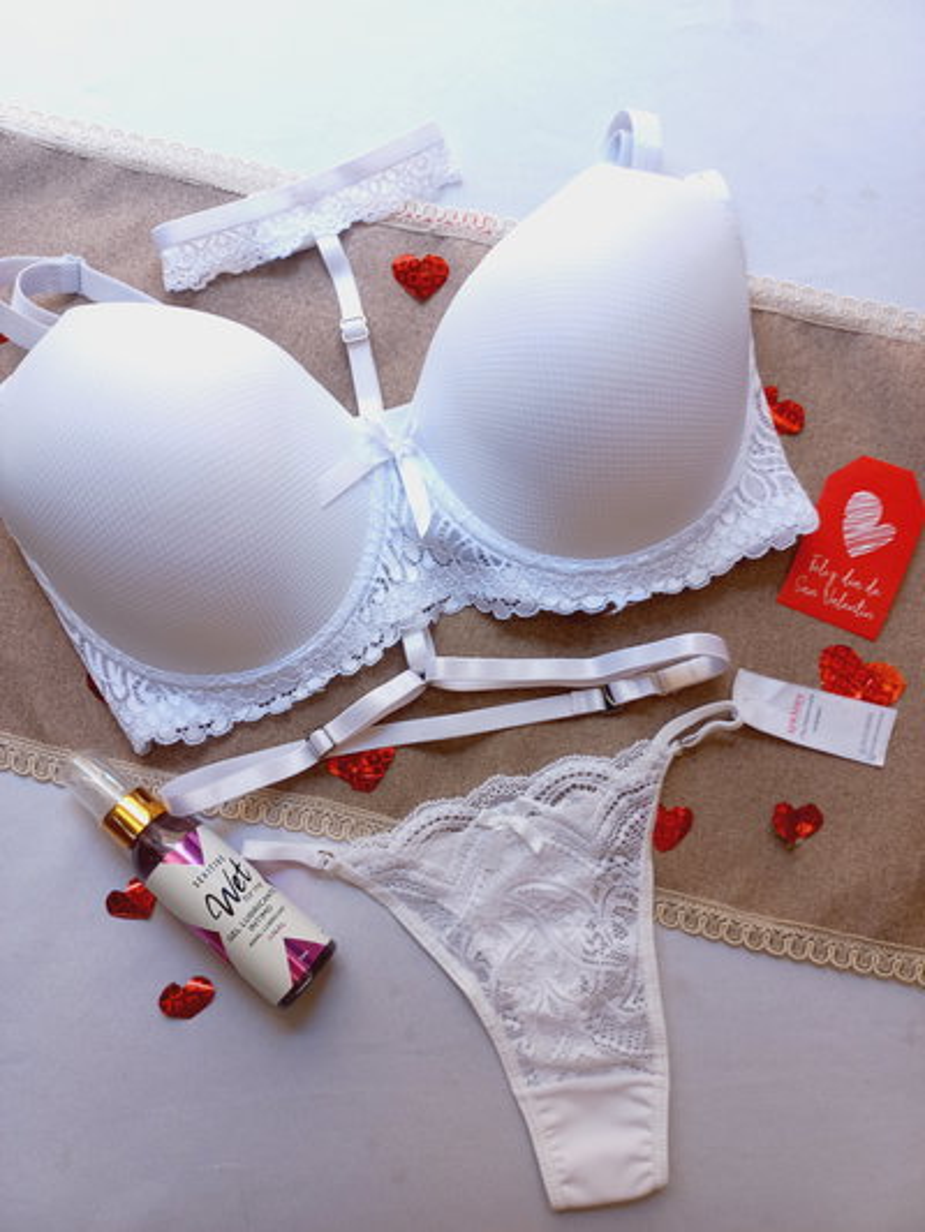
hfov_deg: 54.9
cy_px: 616
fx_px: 890
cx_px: 462
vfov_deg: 69.4
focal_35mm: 25
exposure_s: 1/50
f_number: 1.8
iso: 25
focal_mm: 4.6
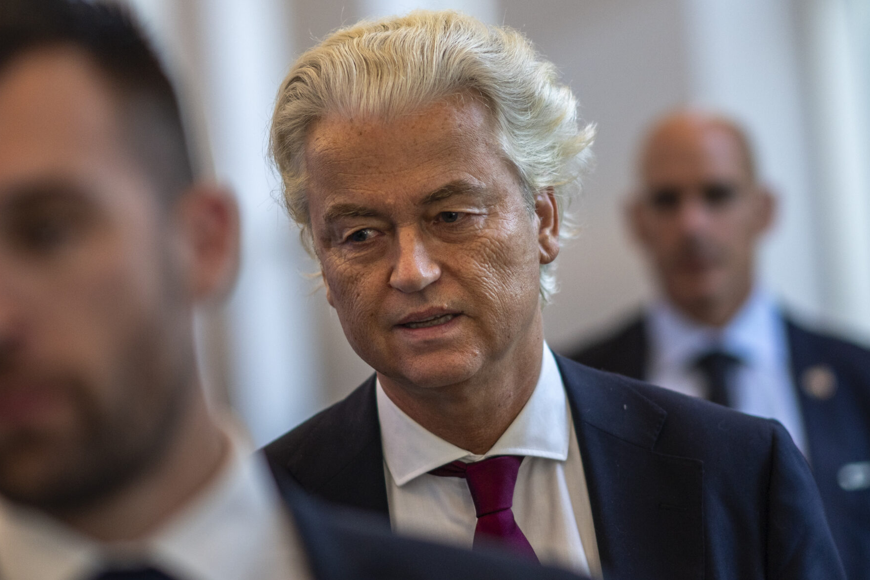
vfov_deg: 11.1
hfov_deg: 16.6
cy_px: 380
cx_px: 344
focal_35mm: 123
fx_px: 2973
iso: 250
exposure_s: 1/800
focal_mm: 85
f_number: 1.4
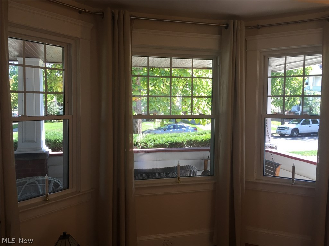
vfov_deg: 48.2
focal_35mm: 29
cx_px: 164
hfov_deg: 61.7
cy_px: 123
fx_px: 276
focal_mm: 4.15
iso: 50
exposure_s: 1/120
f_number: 2.2
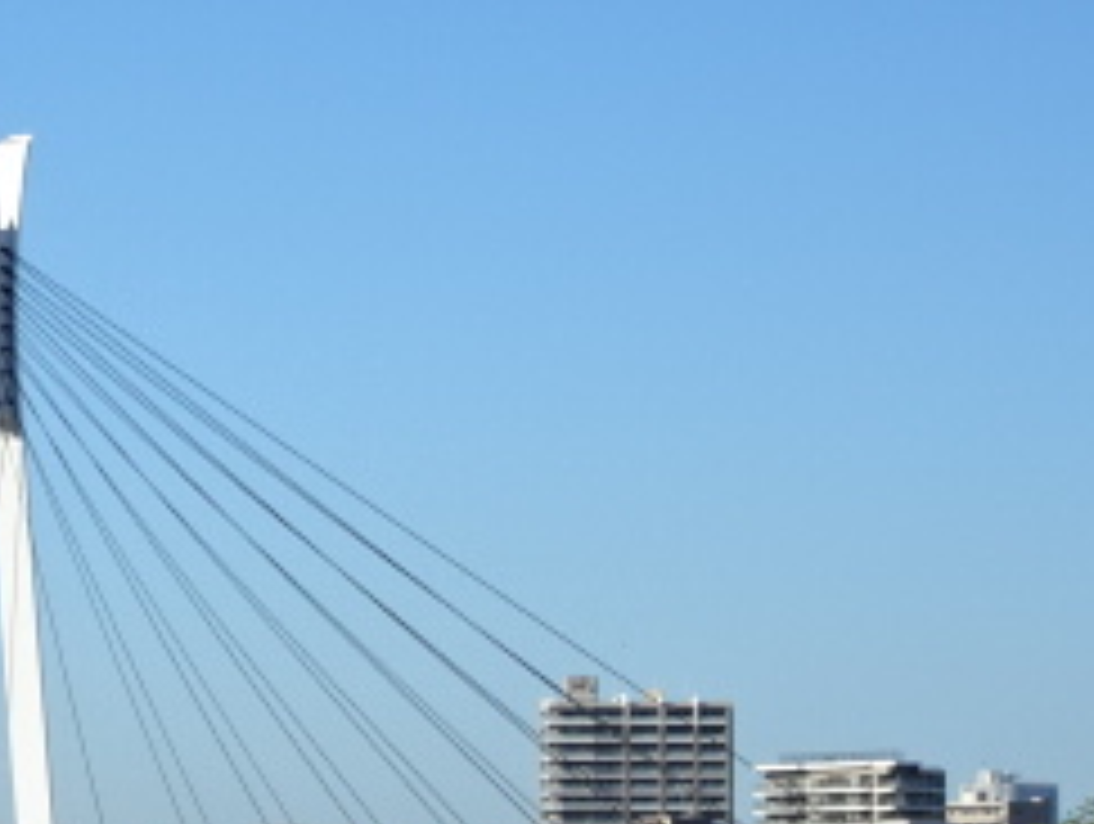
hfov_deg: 10.5
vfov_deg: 8.1
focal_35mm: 184
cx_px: -302
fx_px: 5824
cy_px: 675
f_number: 5
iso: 80
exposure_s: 1/500
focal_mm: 12.01
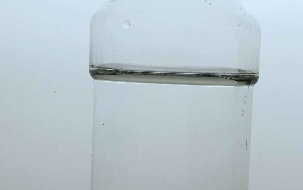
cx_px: 188
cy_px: 97
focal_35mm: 57
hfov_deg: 35.5
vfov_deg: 22.8
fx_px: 471
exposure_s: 1/515
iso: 50
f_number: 2.2
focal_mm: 4.5
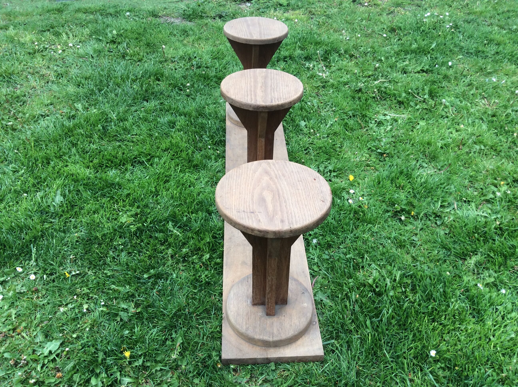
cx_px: 259
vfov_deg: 44.1
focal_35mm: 32
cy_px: 194
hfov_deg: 56.9
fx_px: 478
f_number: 2.4
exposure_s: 1/174
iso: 32
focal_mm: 3.3
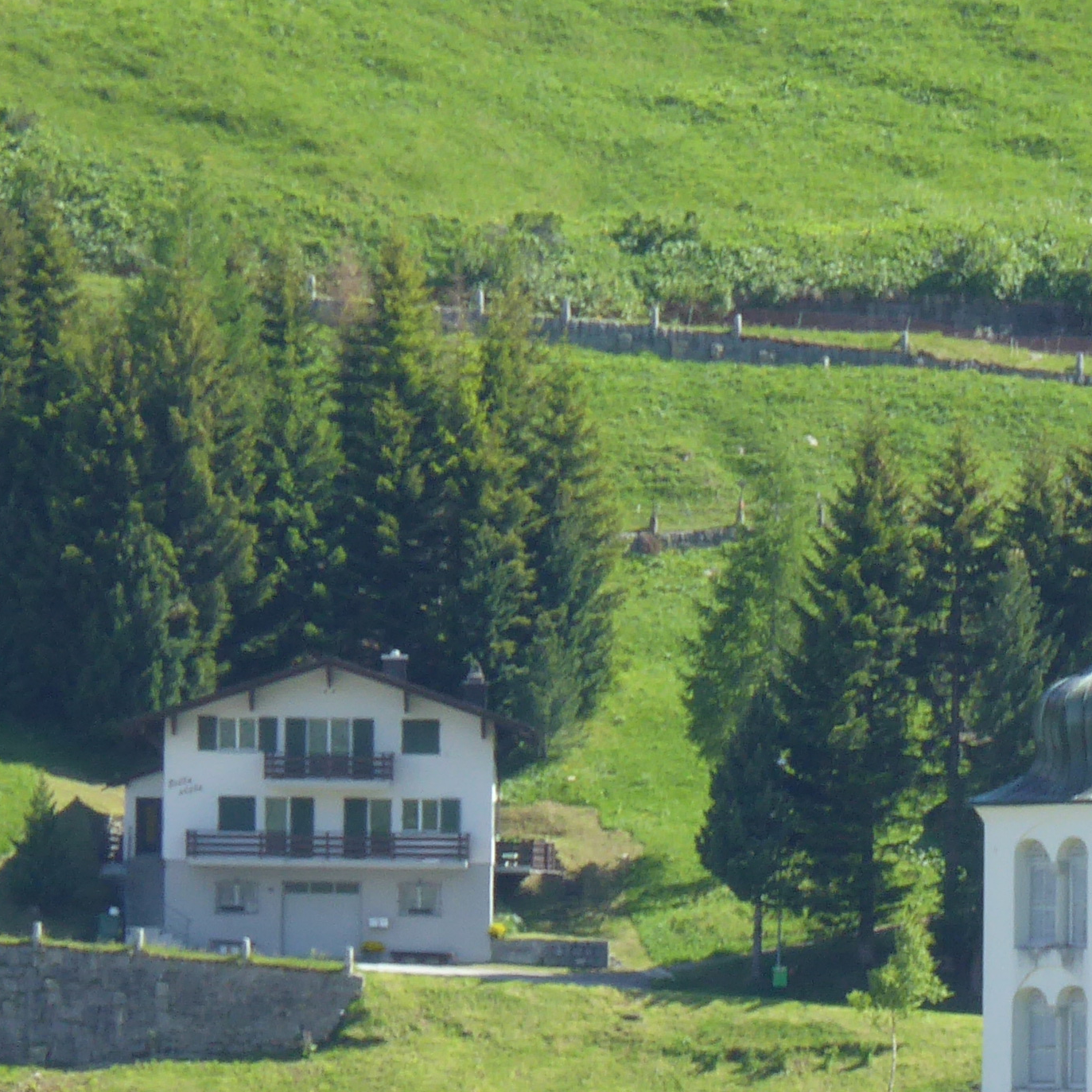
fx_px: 20807
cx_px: 1098
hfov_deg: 3.0
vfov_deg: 3.0
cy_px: 1261
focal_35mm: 583
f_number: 7.1
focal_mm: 33.2
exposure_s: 1/80
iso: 100
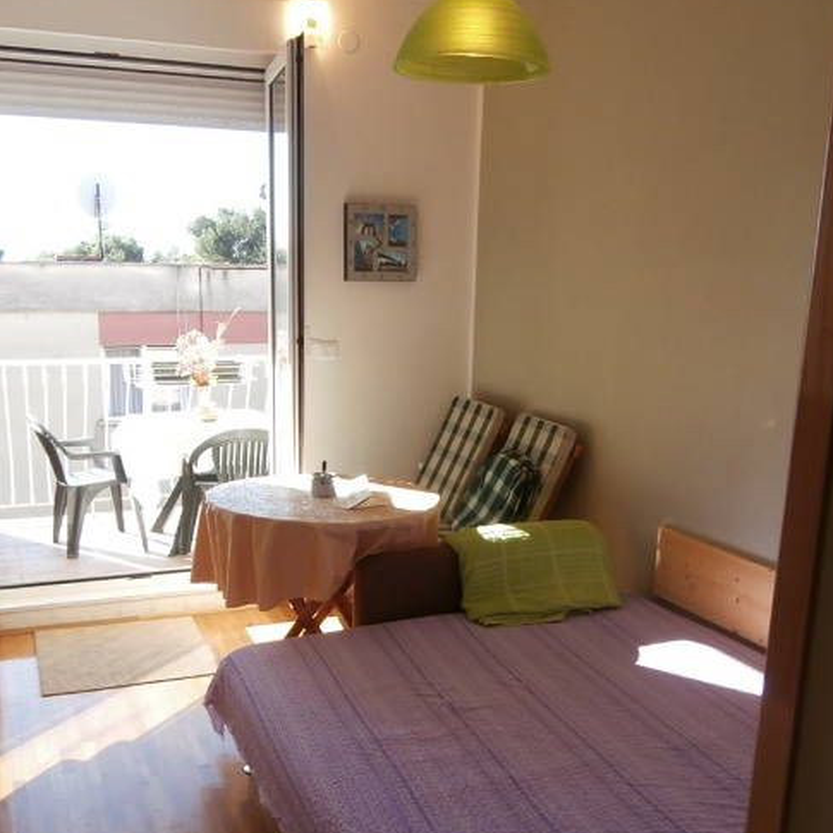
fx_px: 953
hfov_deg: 47.2
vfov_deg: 47.0
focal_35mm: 35
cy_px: 495
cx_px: 383
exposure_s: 1/125
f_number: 3
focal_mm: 4.2
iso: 100
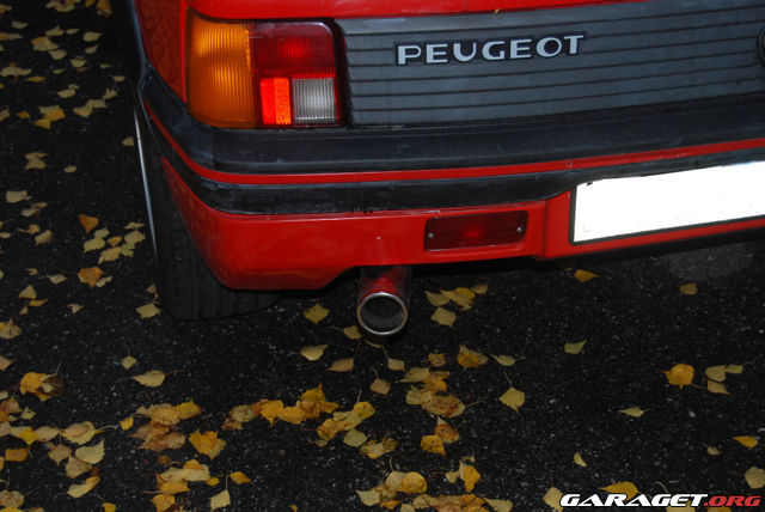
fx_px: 1436
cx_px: 382
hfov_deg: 29.8
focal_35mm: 68
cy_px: 256
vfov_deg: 20.2
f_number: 5.3
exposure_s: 1/60
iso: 200
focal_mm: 45
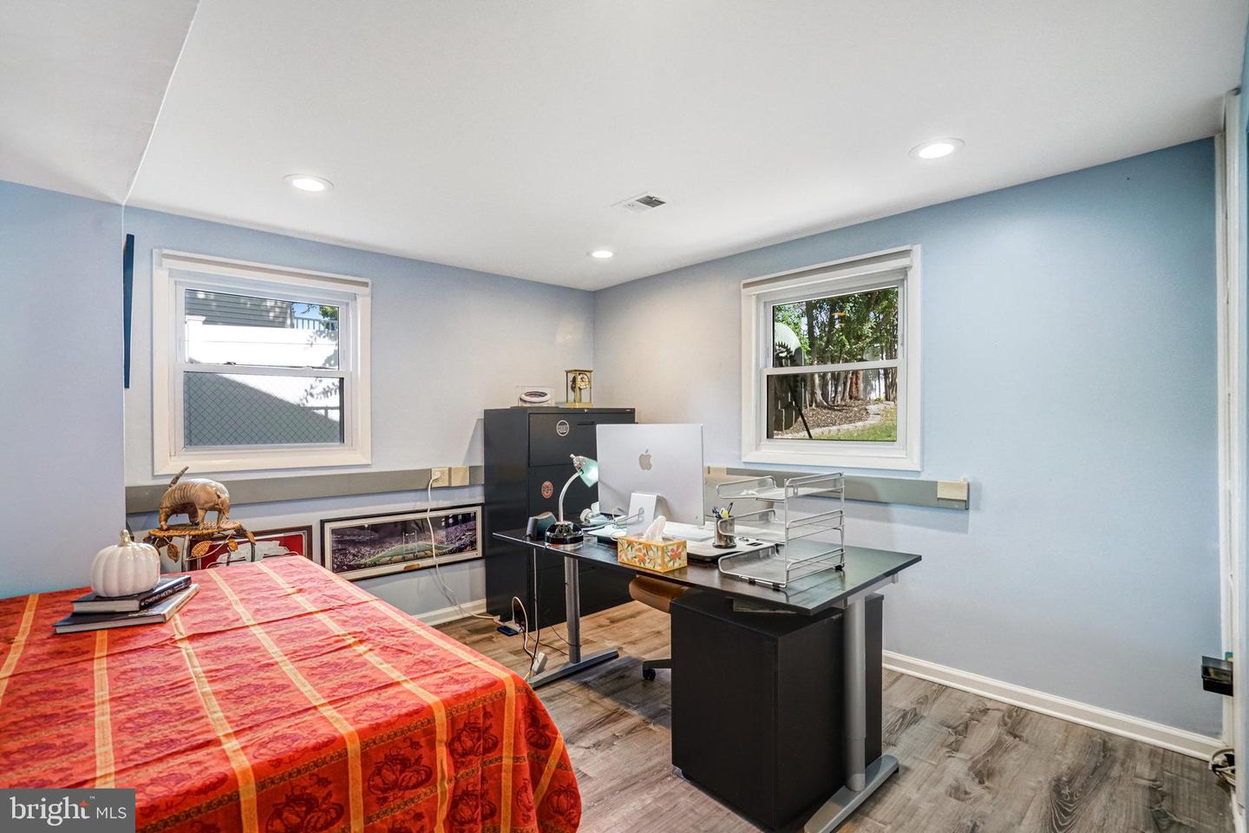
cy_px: 416
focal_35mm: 16
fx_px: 555
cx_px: 624
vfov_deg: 73.7
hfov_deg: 96.7
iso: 1250
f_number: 8
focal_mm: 16
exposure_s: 1/60
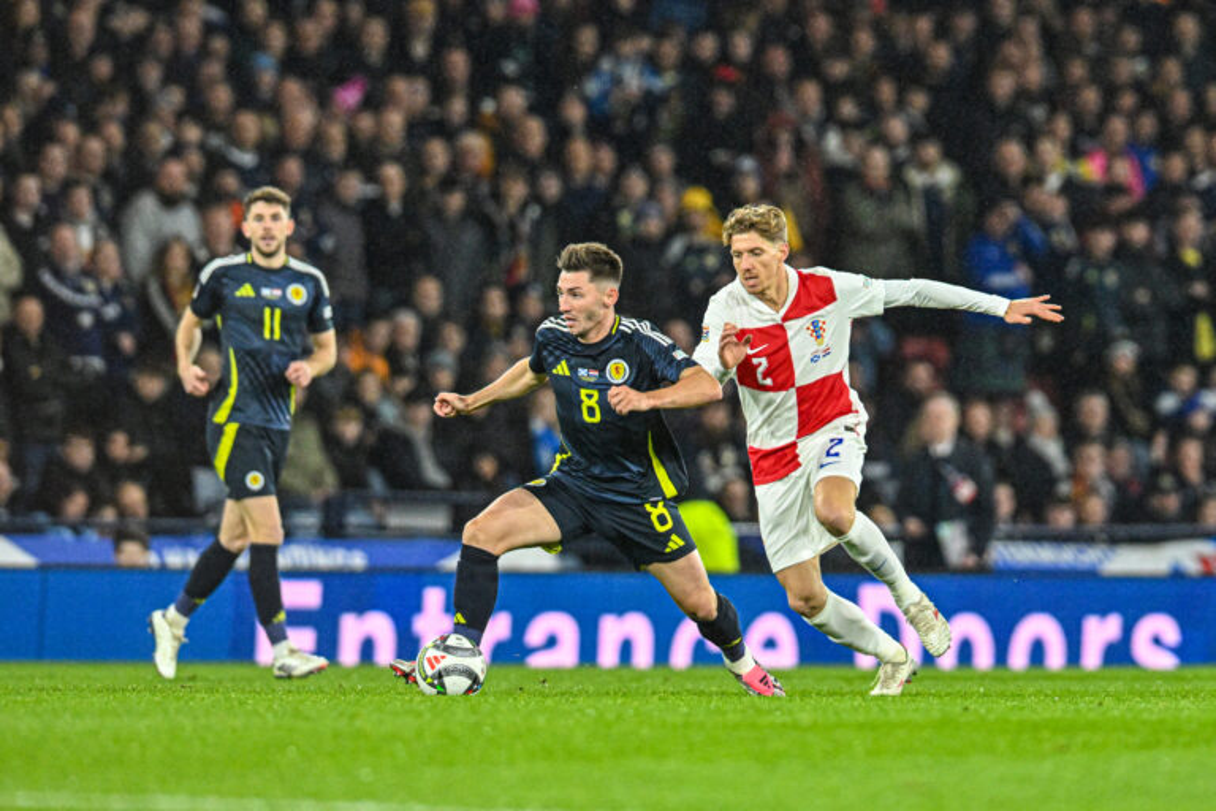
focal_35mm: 600
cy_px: 406
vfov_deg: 2.3
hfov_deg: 3.4
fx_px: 20265
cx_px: 608
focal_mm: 400
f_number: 3.5
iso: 4000
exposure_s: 1/1250
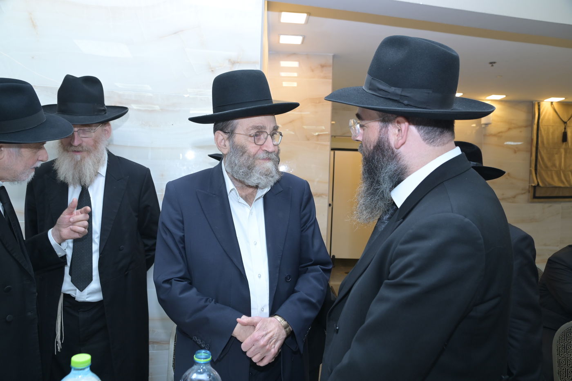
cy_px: 190
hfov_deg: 67.4
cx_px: 286
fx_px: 429
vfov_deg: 47.9
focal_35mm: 27
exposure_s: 1/200
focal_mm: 27
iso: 1600
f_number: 5.6
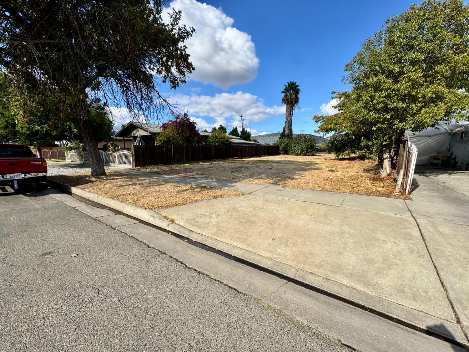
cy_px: 176
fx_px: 190
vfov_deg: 85.7
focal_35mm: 14
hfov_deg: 102.1
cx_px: 234
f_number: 2.2
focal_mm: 2.22
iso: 40
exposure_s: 1/2146
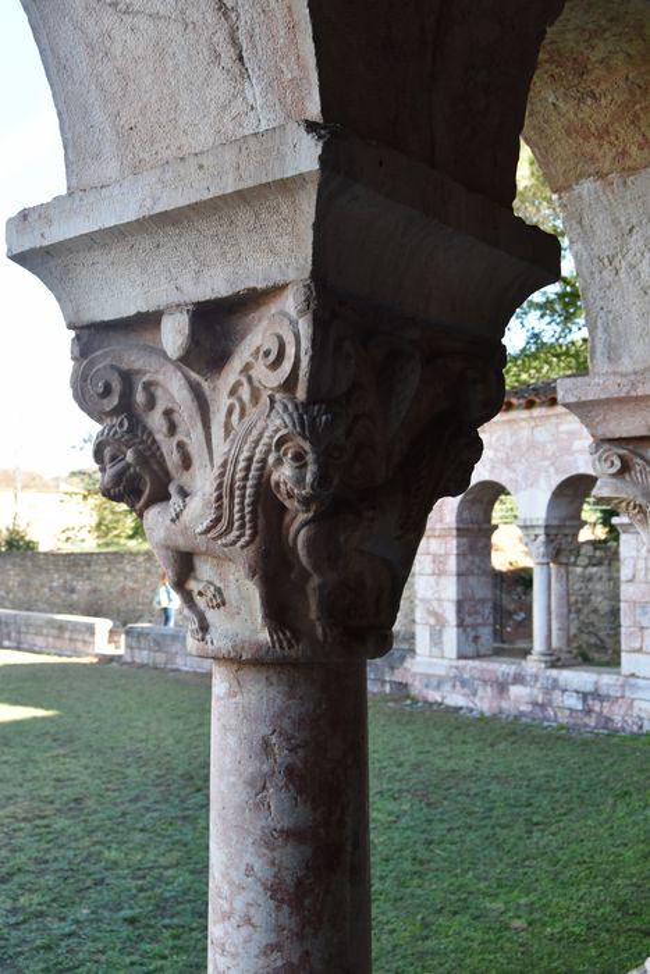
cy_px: 487
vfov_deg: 49.5
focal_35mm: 39
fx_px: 1056
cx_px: 325
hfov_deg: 34.2
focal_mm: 26
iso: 400
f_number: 6.3
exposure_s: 1/160
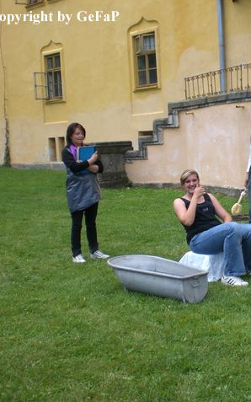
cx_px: 249
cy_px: 201
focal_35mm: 54
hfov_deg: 23.0
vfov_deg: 37.5
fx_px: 591
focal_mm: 6.3
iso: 50
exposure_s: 1/200
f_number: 3.1
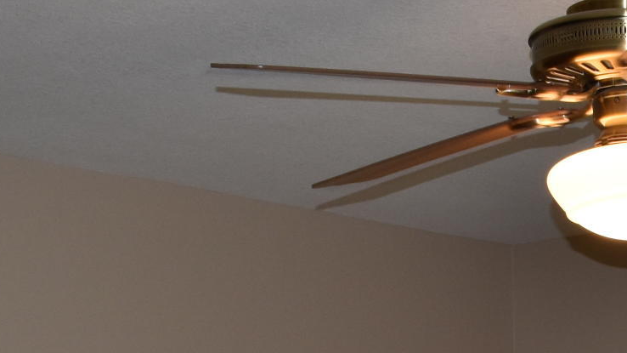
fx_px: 1912
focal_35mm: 115
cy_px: 720
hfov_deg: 17.5
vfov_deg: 9.8
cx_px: 813
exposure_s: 1/125
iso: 450
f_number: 5.6
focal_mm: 18
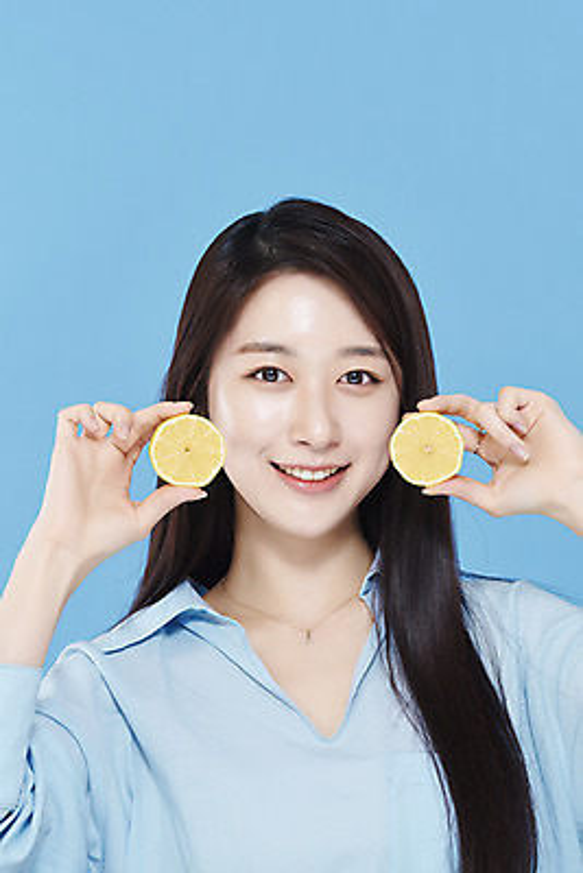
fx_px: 2548
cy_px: 436
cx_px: 292
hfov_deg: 13.1
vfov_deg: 19.4
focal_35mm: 105
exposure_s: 1/125
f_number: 11
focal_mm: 105
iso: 64
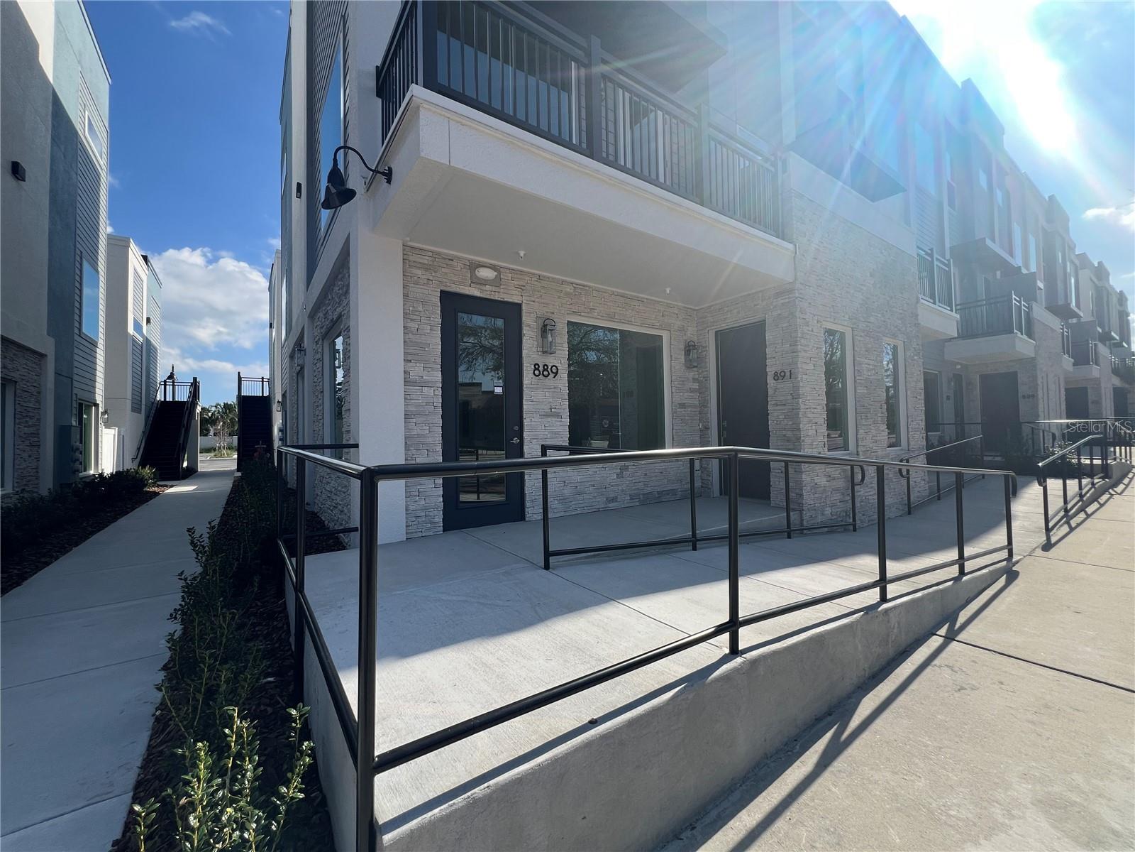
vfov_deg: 89.9
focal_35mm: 13
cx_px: 568
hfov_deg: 106.2
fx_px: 426
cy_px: 426
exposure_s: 1/874
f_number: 1.8
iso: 32
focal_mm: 1.57
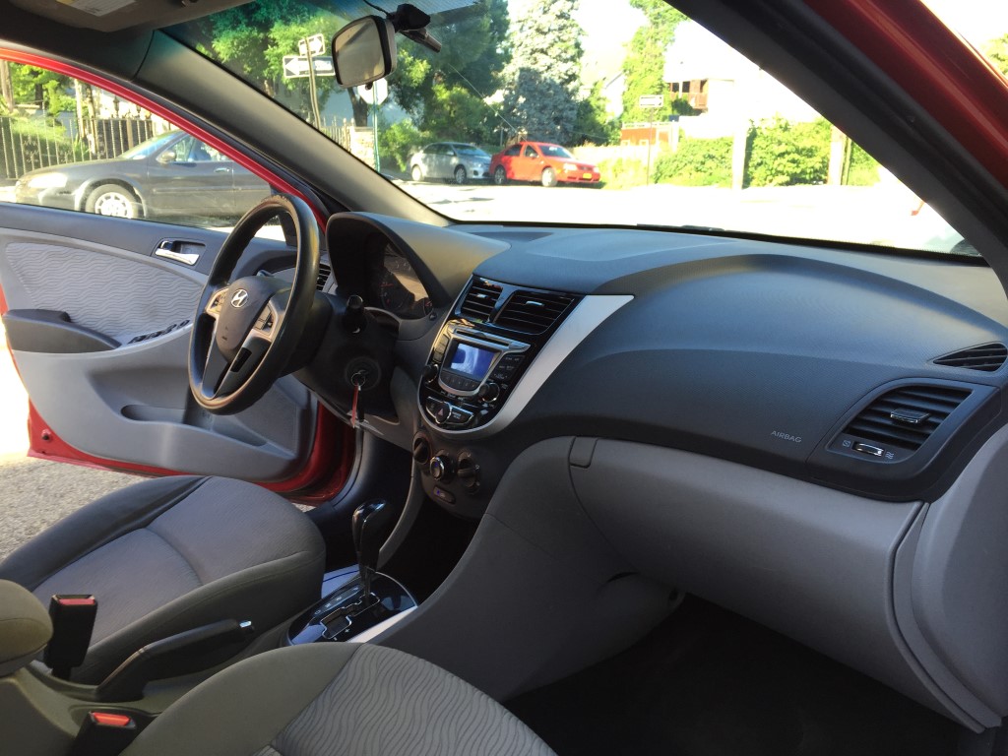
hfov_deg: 61.7
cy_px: 378
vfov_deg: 48.2
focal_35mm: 29
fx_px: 844
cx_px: 504
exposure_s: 1/120
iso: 32
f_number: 2.2
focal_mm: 4.15
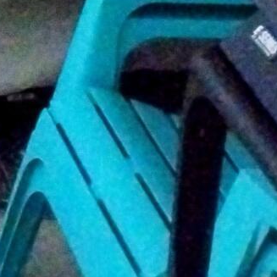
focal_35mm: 135
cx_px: -353
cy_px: -461
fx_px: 1222
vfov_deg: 10.5
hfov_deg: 11.2
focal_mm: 4.71
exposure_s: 1/40527
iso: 947
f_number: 1.7
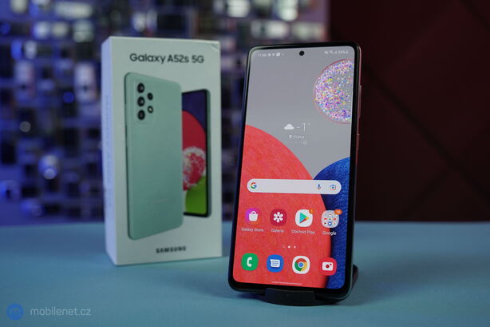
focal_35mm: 40
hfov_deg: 48.5
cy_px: 164
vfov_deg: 33.4
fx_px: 544
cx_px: 245
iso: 640
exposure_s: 1/125
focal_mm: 40
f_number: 5
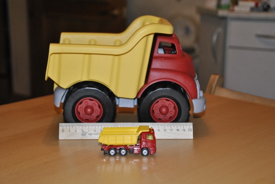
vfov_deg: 21.6
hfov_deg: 31.9
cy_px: 92
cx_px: 138
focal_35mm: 63
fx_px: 482
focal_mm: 42
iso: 800
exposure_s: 1/100
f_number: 4.8
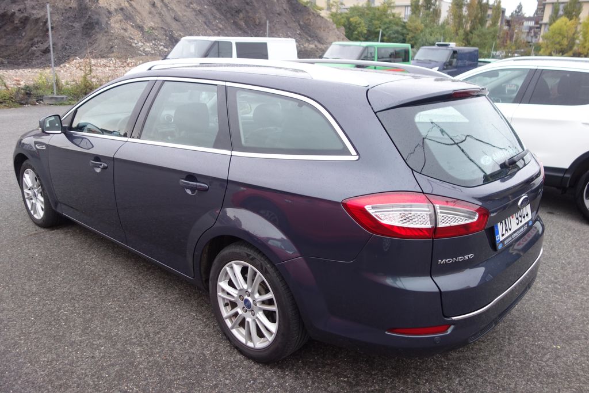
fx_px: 458
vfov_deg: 46.4
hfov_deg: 65.5
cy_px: 196
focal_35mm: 28
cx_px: 294
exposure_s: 1/100
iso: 125
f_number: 1.8
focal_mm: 10.4
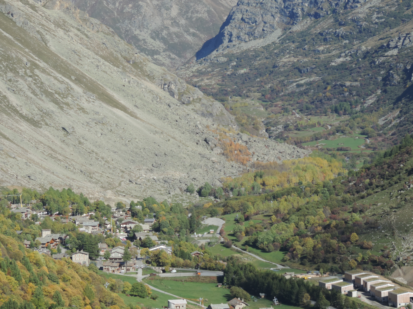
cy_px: 154
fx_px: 1849
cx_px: 206
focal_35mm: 155
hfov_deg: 12.7
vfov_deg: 9.6
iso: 80
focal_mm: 27.6
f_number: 4.4
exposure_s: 1/500
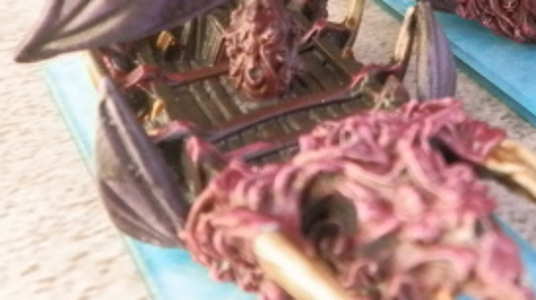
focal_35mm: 60
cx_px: 428
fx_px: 852
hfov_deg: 33.9
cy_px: -59
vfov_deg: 18.9
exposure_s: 1/40
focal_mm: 5
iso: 400
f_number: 3.1
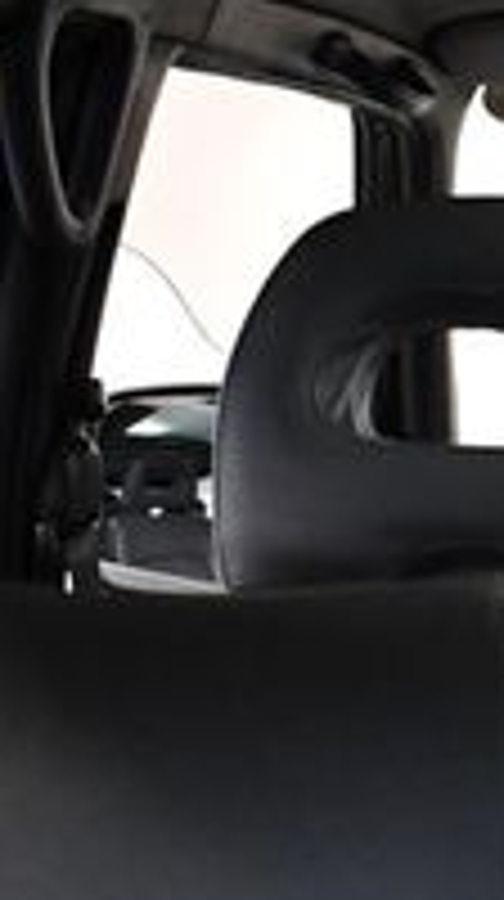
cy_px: 706
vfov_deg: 17.6
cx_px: 1179
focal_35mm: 121
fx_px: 2885
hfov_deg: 9.1
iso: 2800
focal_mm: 18
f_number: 3.5
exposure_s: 1/125
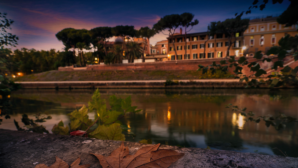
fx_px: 158
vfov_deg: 55.5
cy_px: 101
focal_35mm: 20
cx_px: 149
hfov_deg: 86.6
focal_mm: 9
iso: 100
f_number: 5
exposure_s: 1/1.25
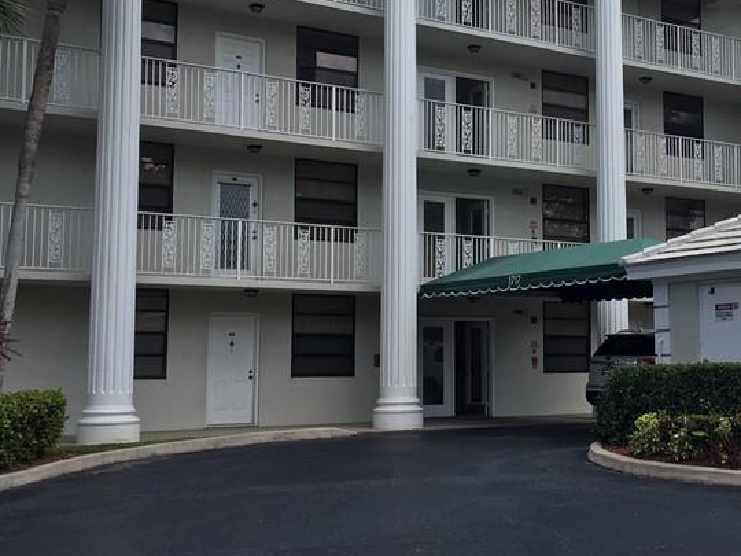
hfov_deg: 34.2
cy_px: 233
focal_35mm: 55
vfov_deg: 26.5
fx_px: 1177
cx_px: 554
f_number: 2.2
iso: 25
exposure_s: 1/1241
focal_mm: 4.15
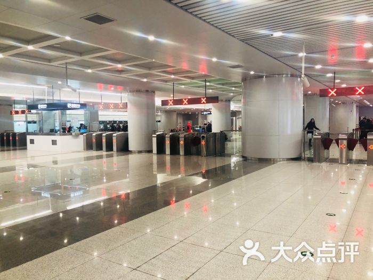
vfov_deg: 49.7
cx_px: 186
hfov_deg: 63.4
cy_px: 140
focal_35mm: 28
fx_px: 302
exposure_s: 1/20
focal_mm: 3.99
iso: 40
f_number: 1.8
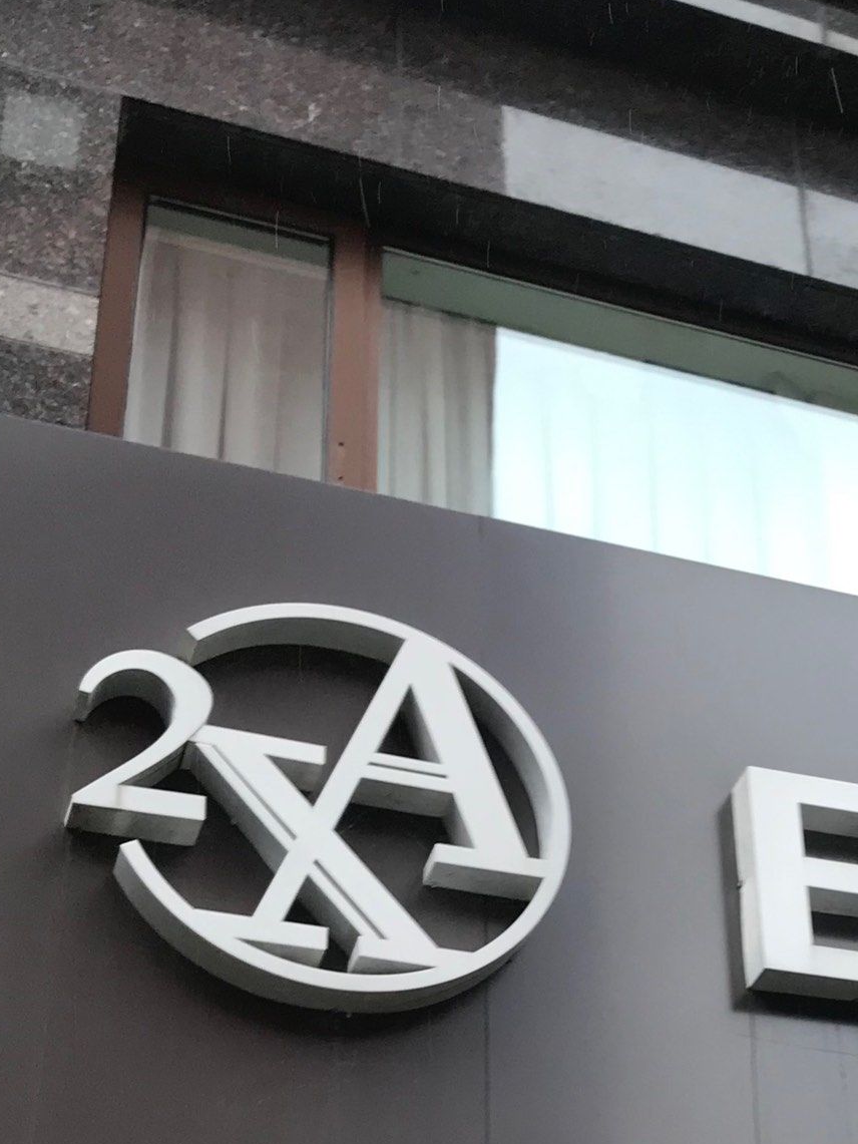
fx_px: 2214
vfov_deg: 28.0
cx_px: 778
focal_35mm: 67
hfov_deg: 21.4
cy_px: 995
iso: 40
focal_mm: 3.99
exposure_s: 1/100
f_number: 1.8
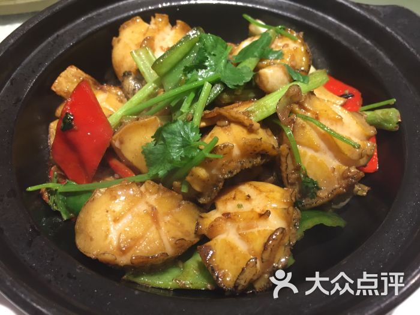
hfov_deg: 61.7
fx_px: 352
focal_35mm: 29
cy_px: 158
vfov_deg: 48.2
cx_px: 210
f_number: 2.2
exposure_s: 1/33
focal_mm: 4.15
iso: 100
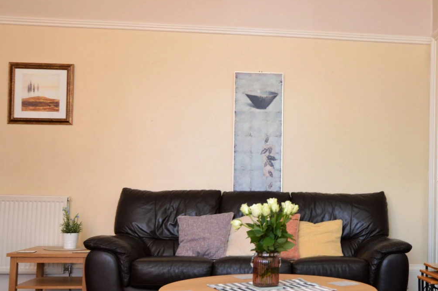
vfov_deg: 27.5
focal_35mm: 49
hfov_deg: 39.3
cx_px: 328
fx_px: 595
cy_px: 158
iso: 400
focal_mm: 17
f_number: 5
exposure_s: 1/100
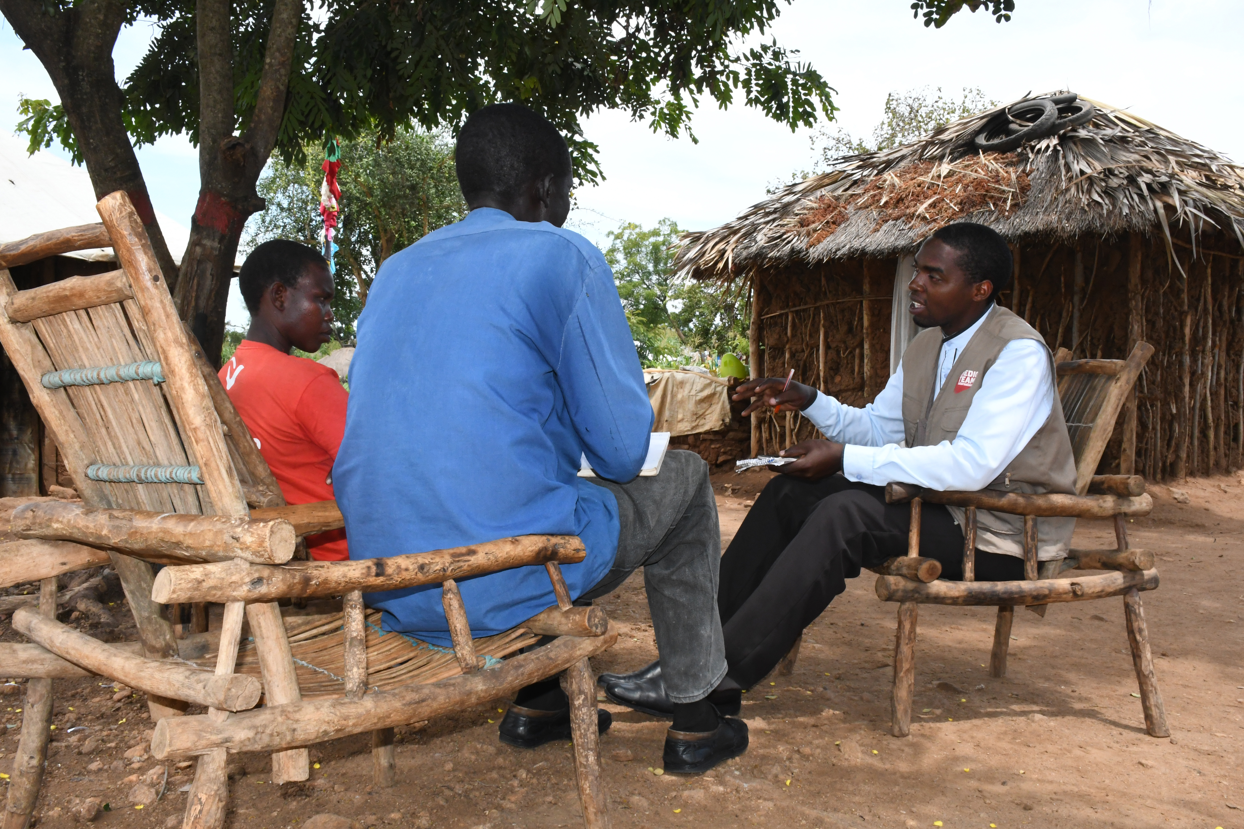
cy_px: 414
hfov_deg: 57.2
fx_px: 1140
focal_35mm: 33
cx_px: 622
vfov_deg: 40.0
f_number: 22
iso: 1600
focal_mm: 22
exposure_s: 1/250
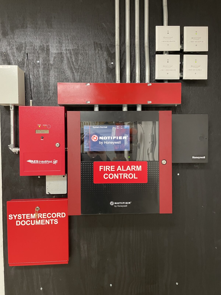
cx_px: 110
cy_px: 148
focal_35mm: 26
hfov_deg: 53.1
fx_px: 221
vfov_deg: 67.3
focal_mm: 4.2
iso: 320
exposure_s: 1/40
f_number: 1.6
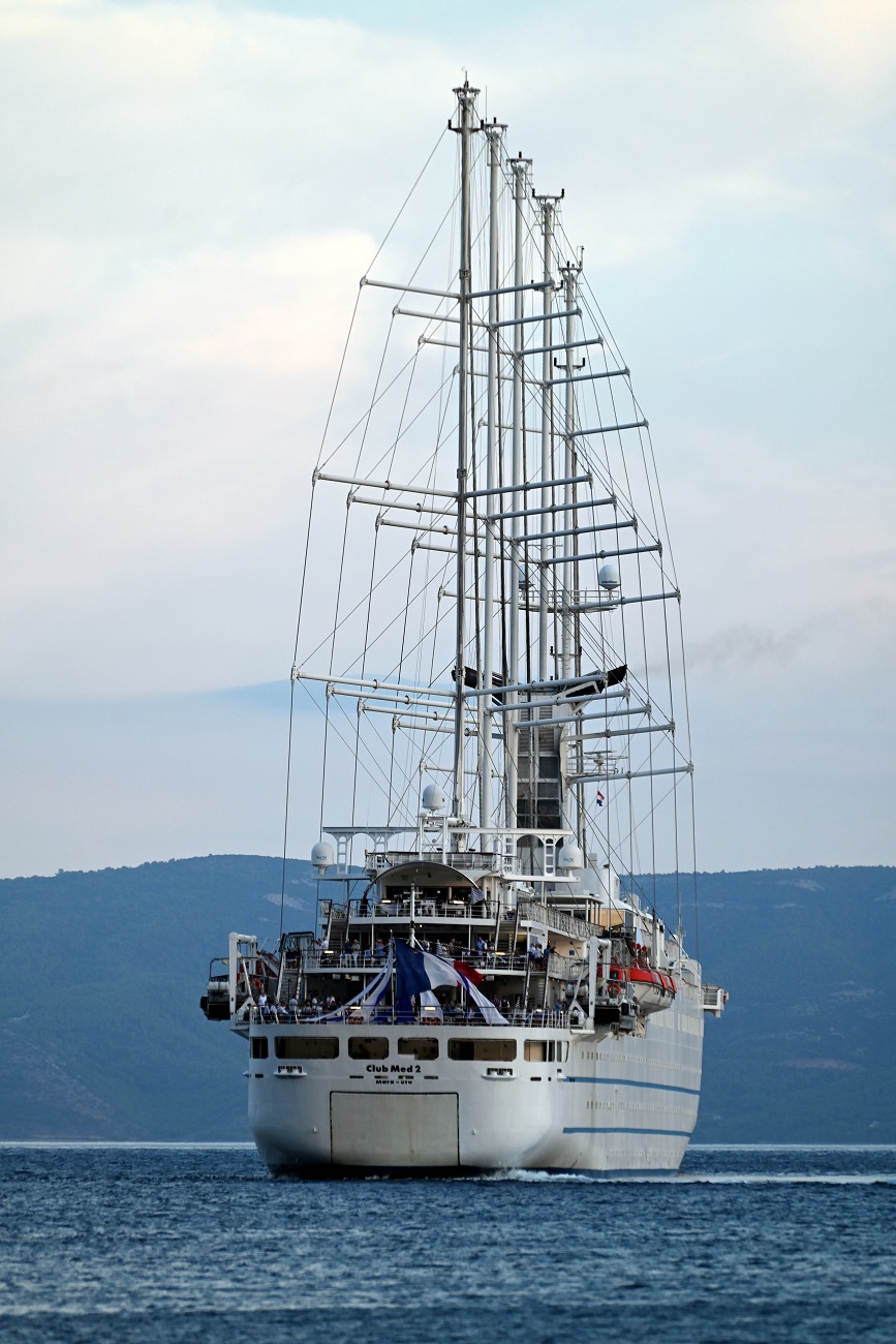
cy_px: 672
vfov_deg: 6.9
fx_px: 11196
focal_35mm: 300
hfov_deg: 4.6
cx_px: 448
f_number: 5.6
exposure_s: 1/640
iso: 400
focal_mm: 300
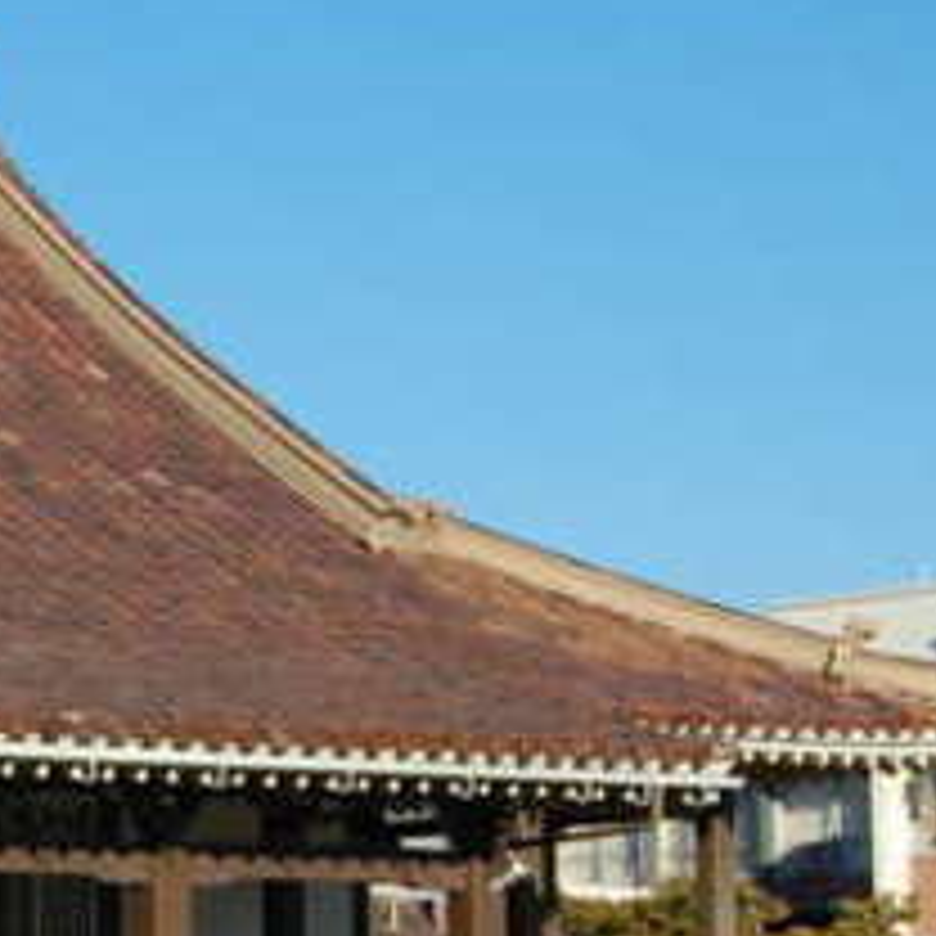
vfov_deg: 11.8
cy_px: 778
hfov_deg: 11.2
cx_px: -612
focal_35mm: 147
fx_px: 4497
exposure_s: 1/100
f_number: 16
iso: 200
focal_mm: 30
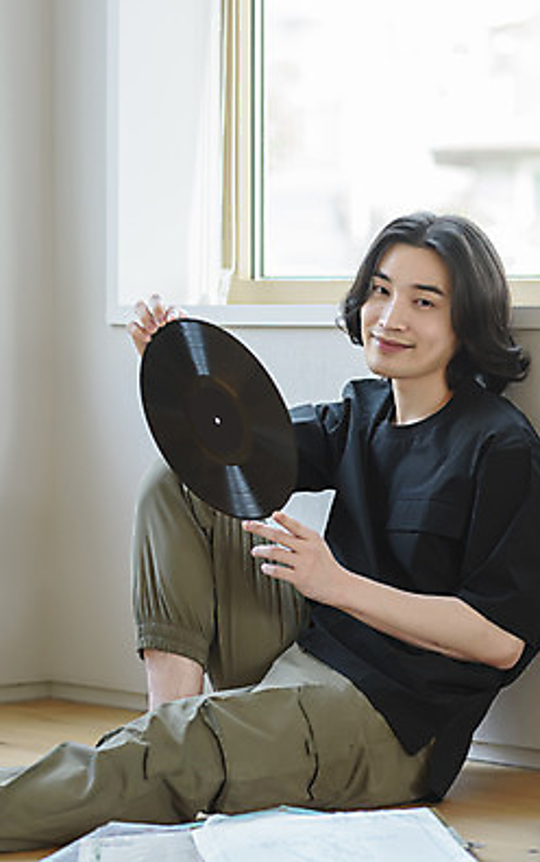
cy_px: 431
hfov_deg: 9.9
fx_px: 3080
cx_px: 548
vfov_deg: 15.9
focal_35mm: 131
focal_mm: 85
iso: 320
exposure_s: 1/160
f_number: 2.8
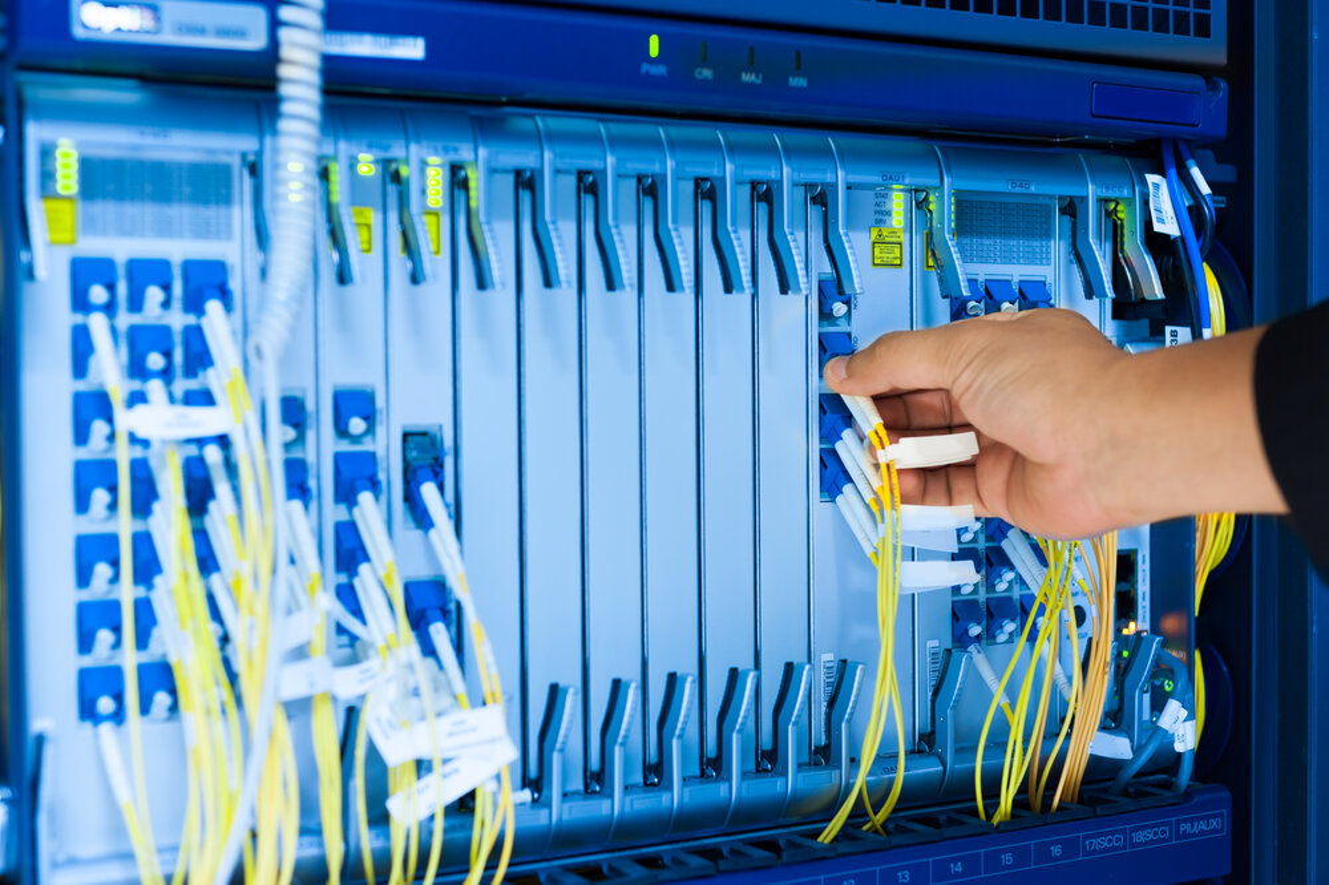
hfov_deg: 39.6
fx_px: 1845
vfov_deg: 27.0
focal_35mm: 50
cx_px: 664
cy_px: 442
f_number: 4
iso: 200
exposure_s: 1/5
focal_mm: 50
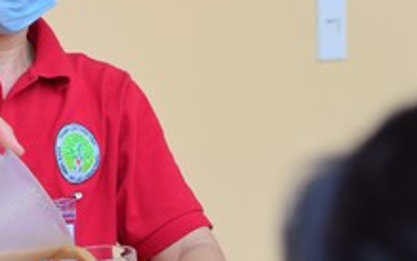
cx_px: 100
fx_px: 2274
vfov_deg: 6.5
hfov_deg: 10.5
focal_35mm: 200
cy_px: -8
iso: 250
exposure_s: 1/125
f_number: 5
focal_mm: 66
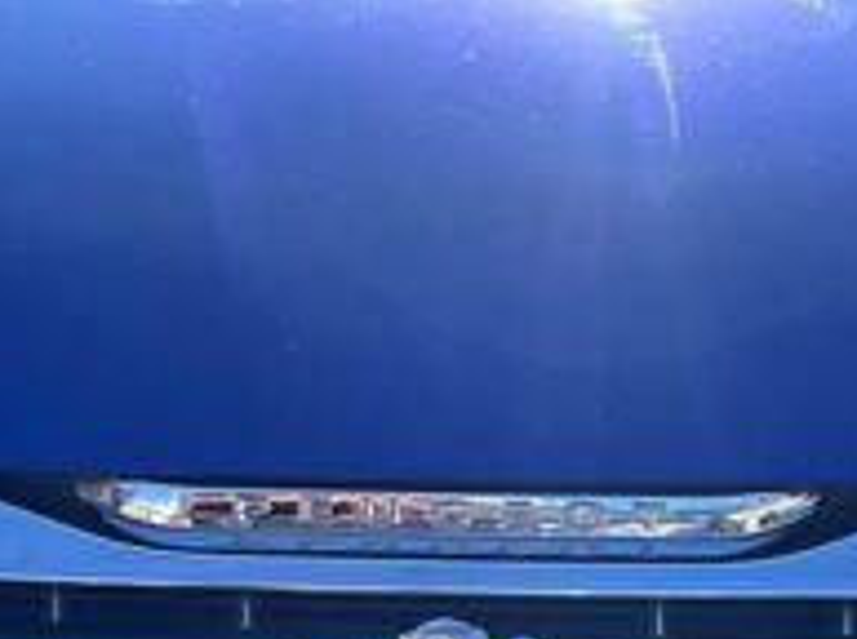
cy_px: 546
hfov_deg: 18.2
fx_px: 2669
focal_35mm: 108
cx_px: 311
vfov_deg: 13.6
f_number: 1.6
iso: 50
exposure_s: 1/2899
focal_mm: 5.1
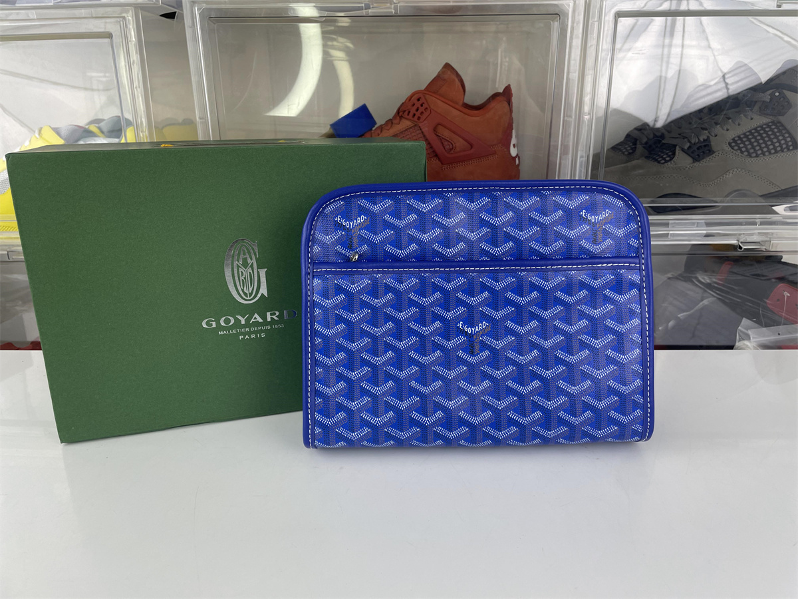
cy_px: 300
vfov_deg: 53.1
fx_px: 599
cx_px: 399
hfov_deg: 67.3
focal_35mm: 26
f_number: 1.6
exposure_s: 1/153
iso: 32
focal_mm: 4.2
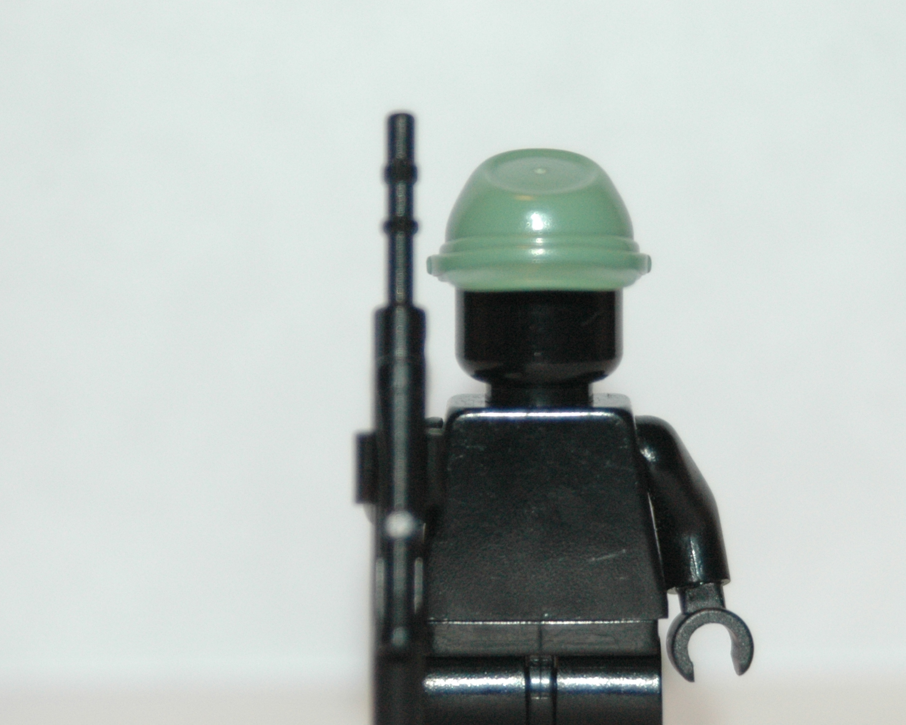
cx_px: 508
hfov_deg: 9.1
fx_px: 5685
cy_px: 486
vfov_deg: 7.3
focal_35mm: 212
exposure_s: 1/60
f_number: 5.6
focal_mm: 92
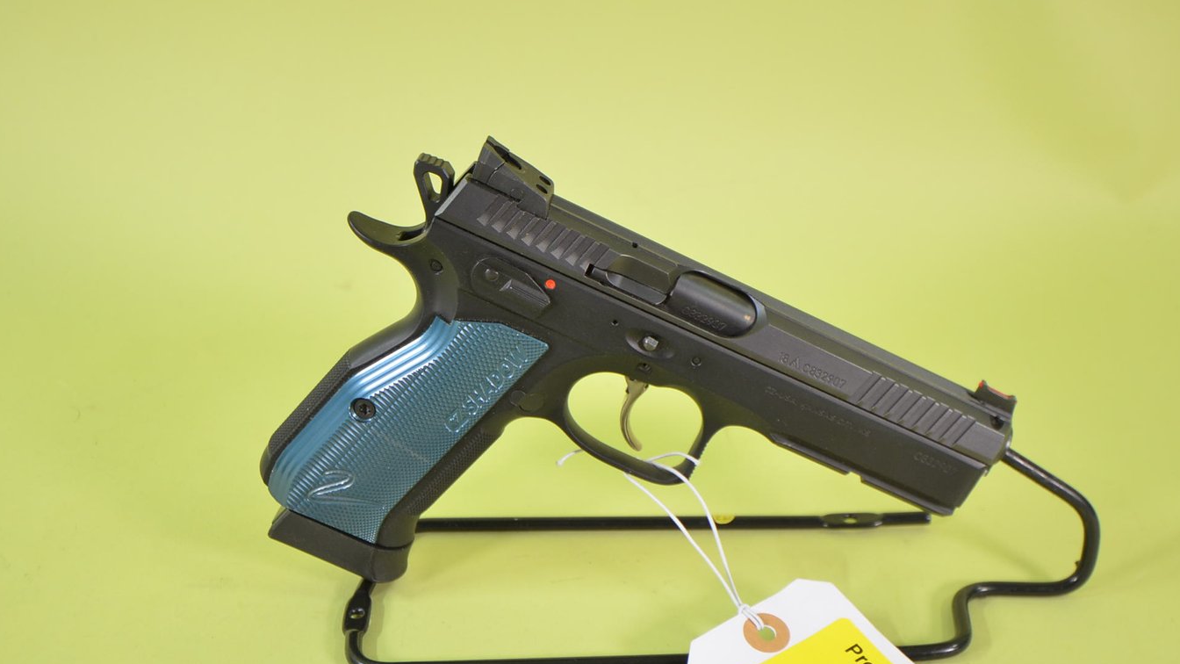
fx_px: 1502
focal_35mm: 48
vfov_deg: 24.6
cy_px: 498
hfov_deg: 42.9
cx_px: 603
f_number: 4.5
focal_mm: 24
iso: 400
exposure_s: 1/100
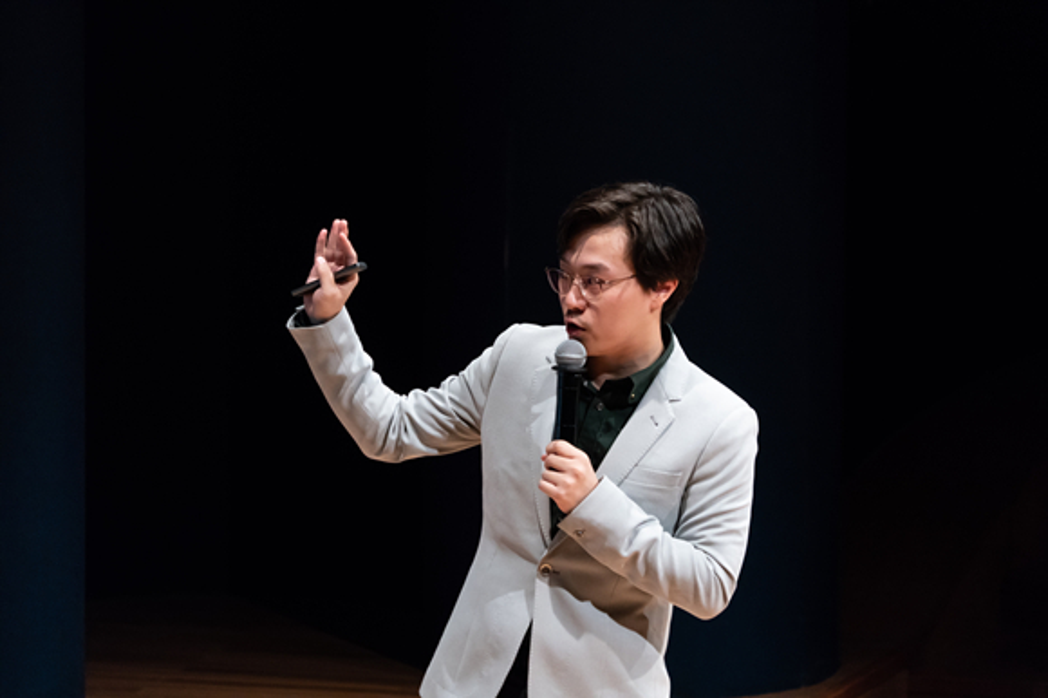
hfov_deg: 10.2
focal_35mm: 201
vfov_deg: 6.8
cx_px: 524
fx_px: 5848
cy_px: 349
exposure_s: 1/200
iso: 5000
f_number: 6.3
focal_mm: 201
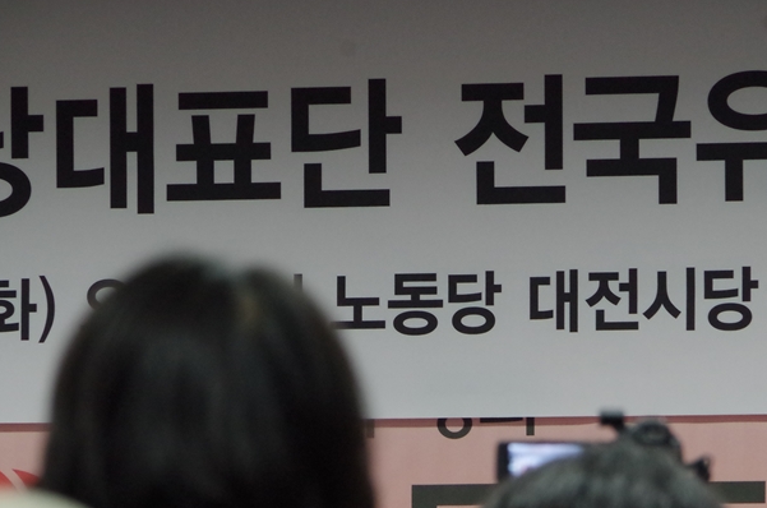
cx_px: 392
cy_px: 250
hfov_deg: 7.2
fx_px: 6059
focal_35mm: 285
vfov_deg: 4.8
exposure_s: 1/100
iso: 3200
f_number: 5.6
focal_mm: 135
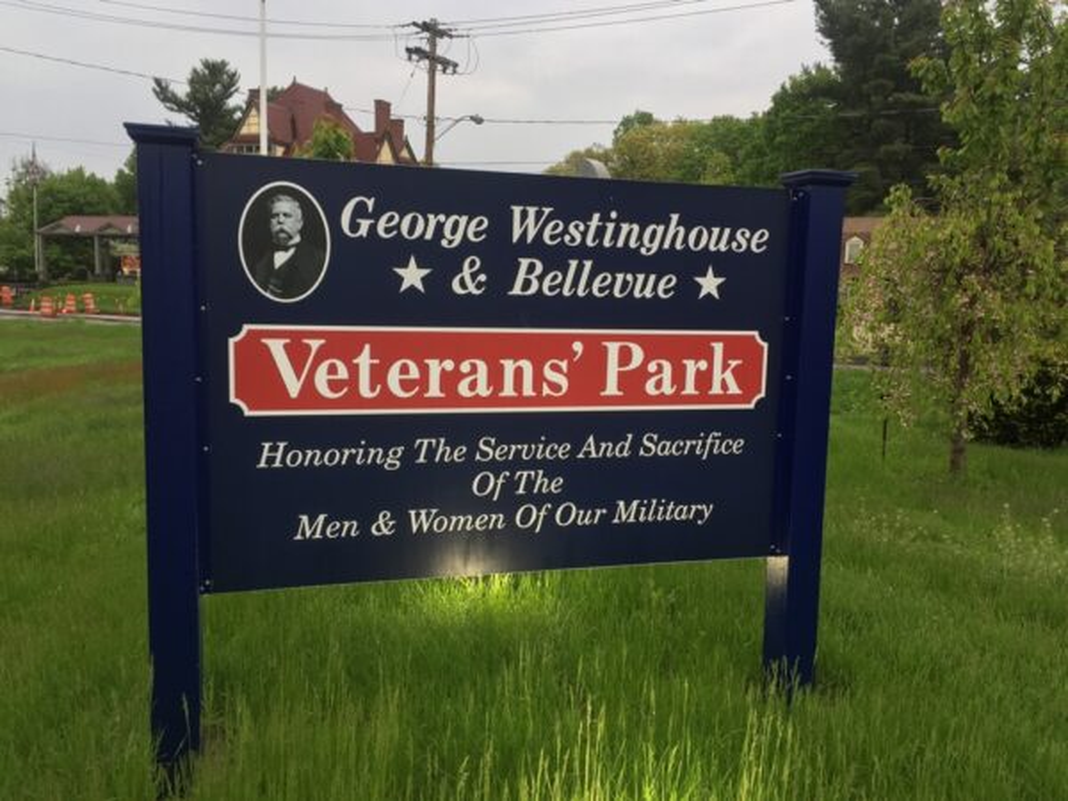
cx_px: 534
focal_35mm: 29
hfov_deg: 61.7
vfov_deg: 48.2
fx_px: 895
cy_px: 400
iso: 32
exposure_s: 1/40
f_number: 2.2
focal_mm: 4.15
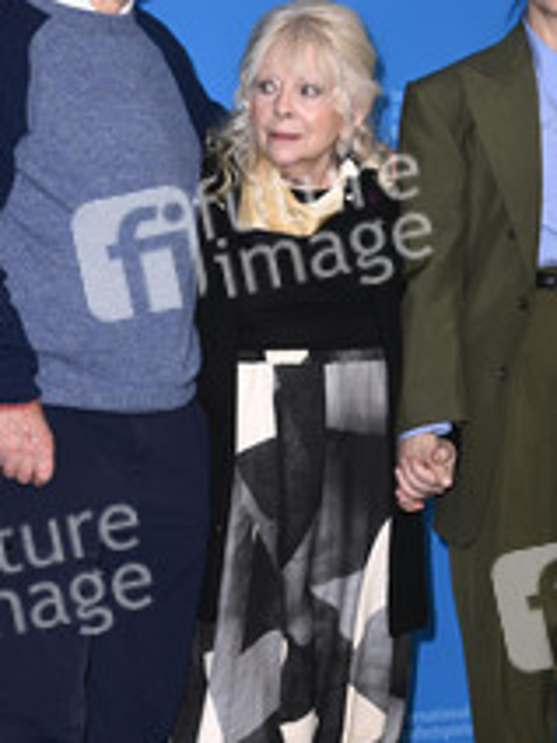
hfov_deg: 12.5
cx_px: 354
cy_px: 414
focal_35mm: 118
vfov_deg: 16.7
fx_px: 2532
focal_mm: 65
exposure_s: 1/250
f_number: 5.6
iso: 800
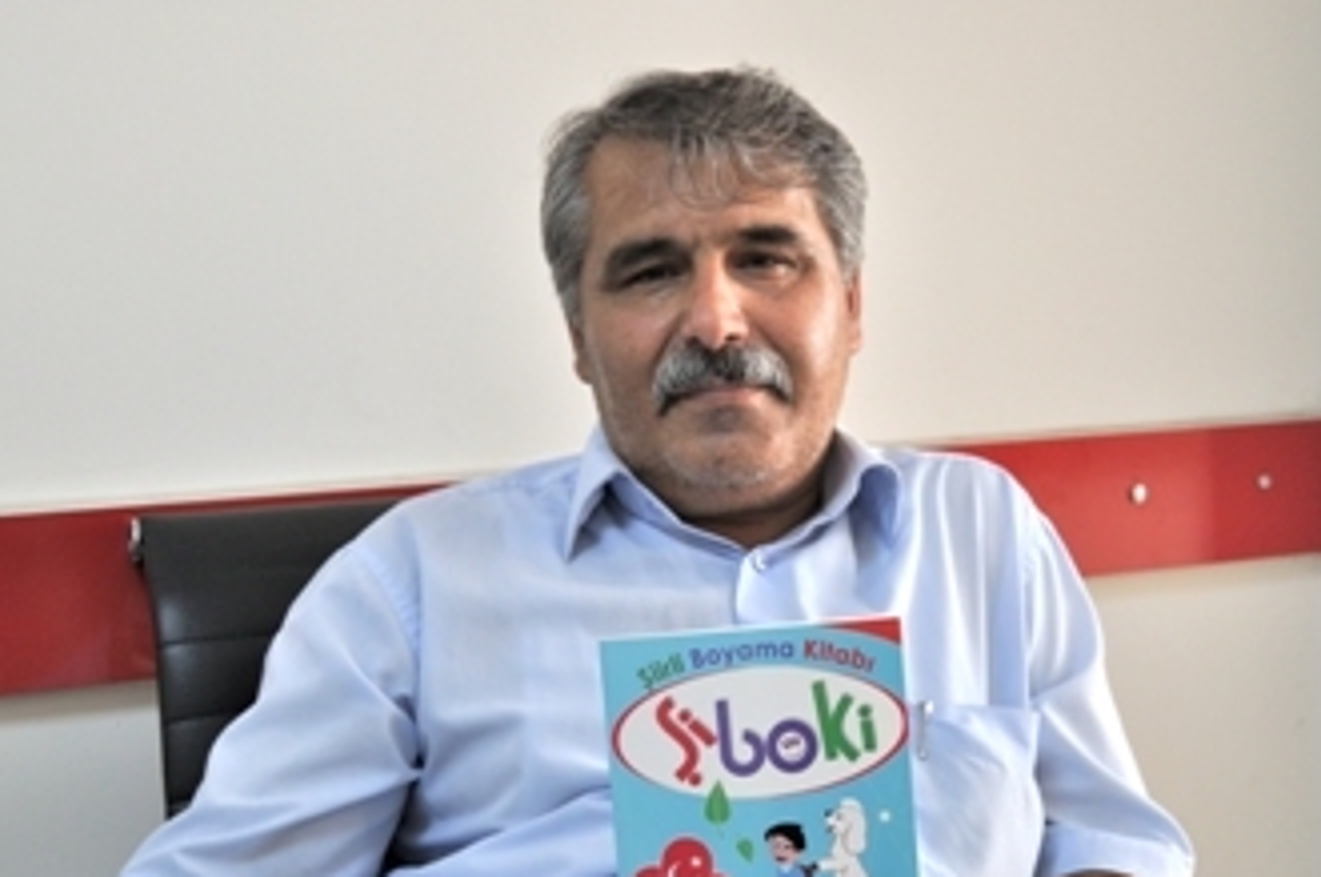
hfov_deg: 37.6
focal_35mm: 53
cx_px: 693
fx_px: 1942
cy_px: 589
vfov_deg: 25.3
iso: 400
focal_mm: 26
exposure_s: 1/60
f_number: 4
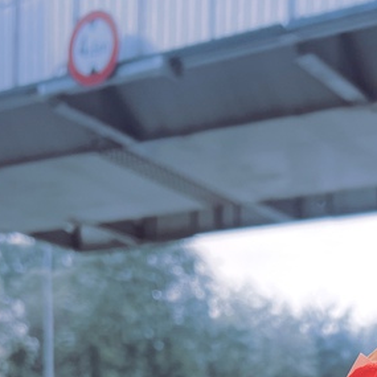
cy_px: 538
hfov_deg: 23.1
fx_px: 875
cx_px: 398
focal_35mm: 71
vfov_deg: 21.2
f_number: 1.5
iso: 50
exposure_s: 1/820
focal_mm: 5.7
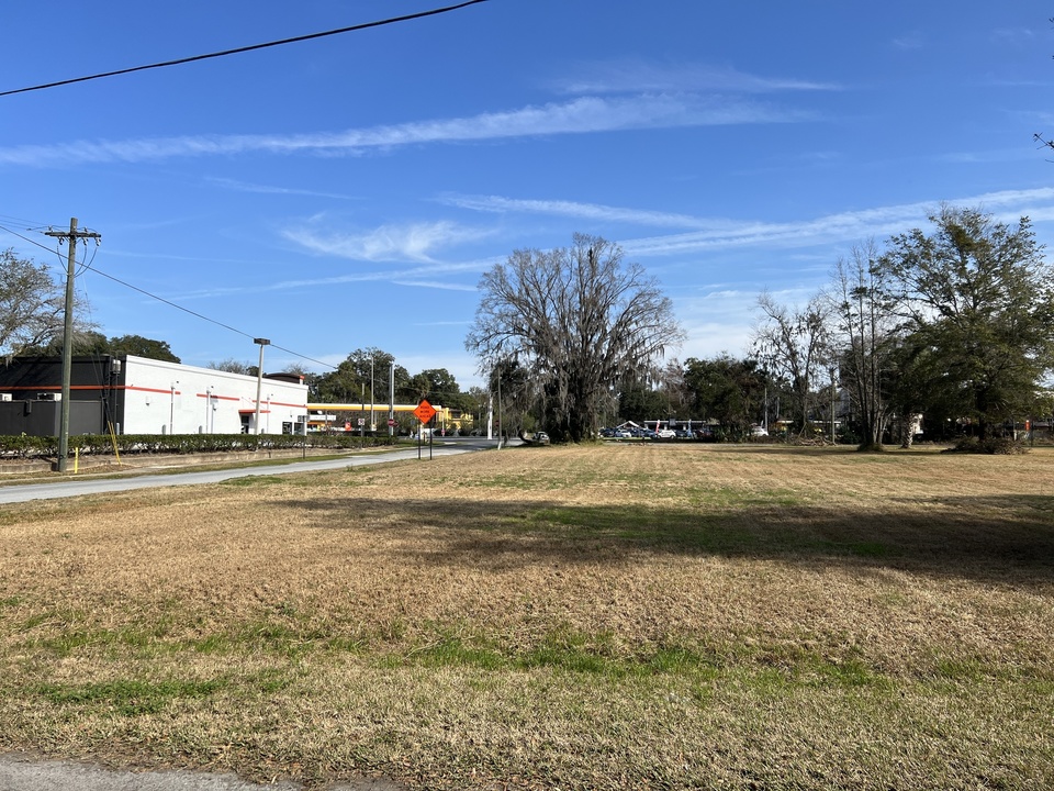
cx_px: 527
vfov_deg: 53.1
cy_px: 396
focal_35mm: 26
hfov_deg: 67.3
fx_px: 792
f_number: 1.5
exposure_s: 1/3831
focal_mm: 5.7
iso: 50
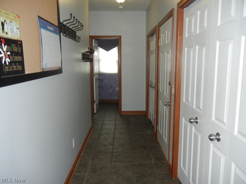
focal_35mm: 30
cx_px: 123
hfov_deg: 60.0
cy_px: 92
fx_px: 213
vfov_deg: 46.8
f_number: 3.5
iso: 200
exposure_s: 1/30
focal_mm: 5.4
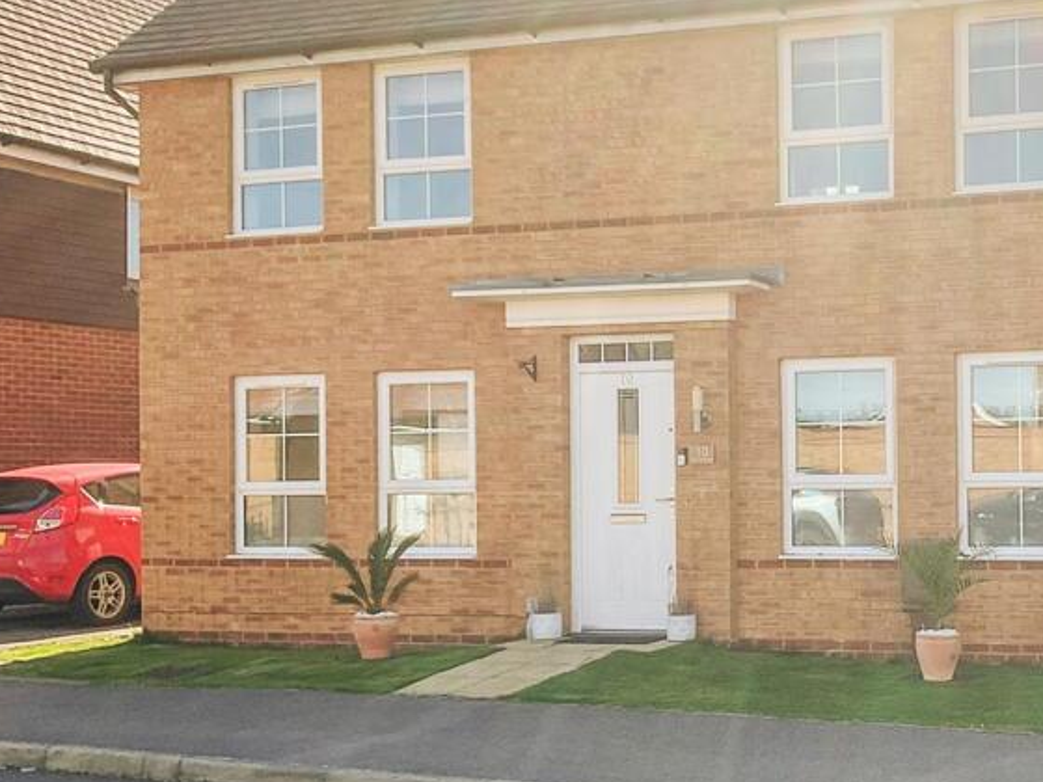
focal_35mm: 53
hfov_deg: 34.3
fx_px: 1597
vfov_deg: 27.5
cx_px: 924
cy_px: 465
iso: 16
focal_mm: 3
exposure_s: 1/1150
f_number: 1.8
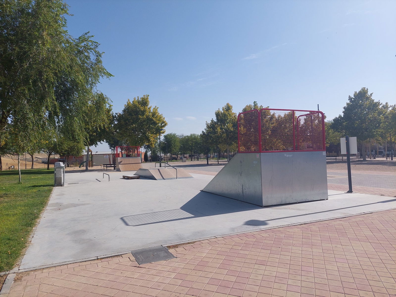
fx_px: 286
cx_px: 198
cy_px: 148
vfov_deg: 54.9
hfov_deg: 69.4
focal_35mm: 25
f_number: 1.8
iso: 40
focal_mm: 5.23
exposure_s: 1/2644
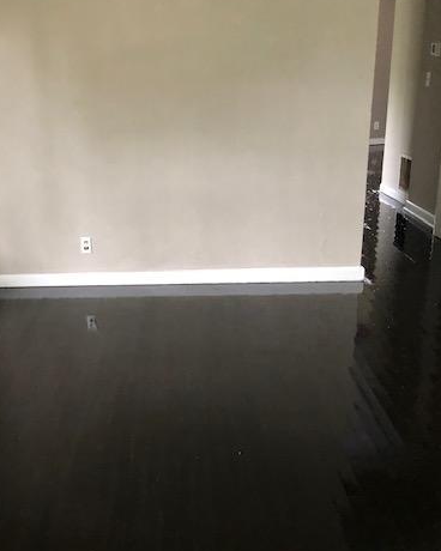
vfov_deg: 47.9
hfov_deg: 38.1
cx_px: 107
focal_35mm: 38
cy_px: 271
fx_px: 620
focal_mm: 4
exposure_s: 1/15
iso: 100
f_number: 1.8
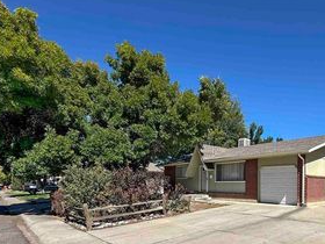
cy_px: 184
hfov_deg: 67.5
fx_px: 235
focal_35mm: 25
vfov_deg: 52.4
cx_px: 217
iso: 50
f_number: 2.2
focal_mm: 2.22
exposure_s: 1/2353
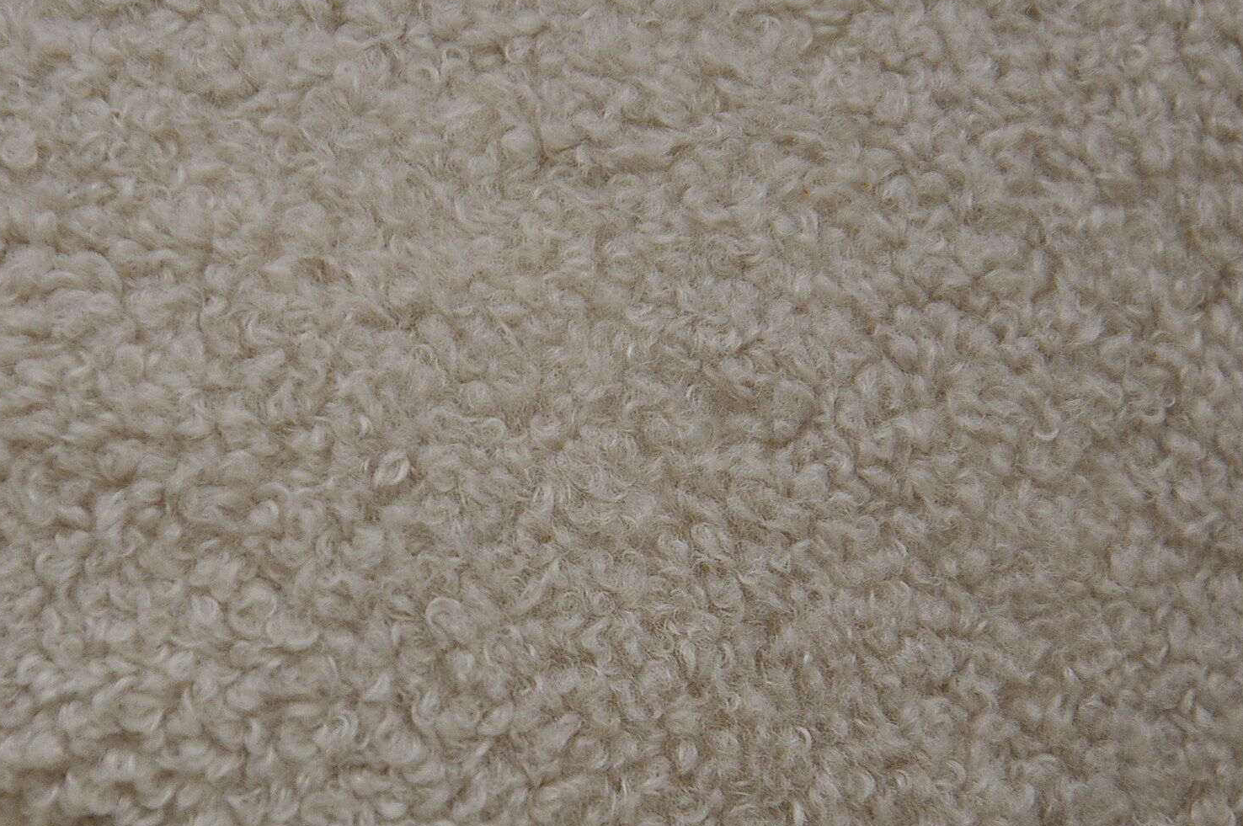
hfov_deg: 9.0
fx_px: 7889
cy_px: 405
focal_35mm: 229
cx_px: 460
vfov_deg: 6.0
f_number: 5.6
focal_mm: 105
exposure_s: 1/160
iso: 400
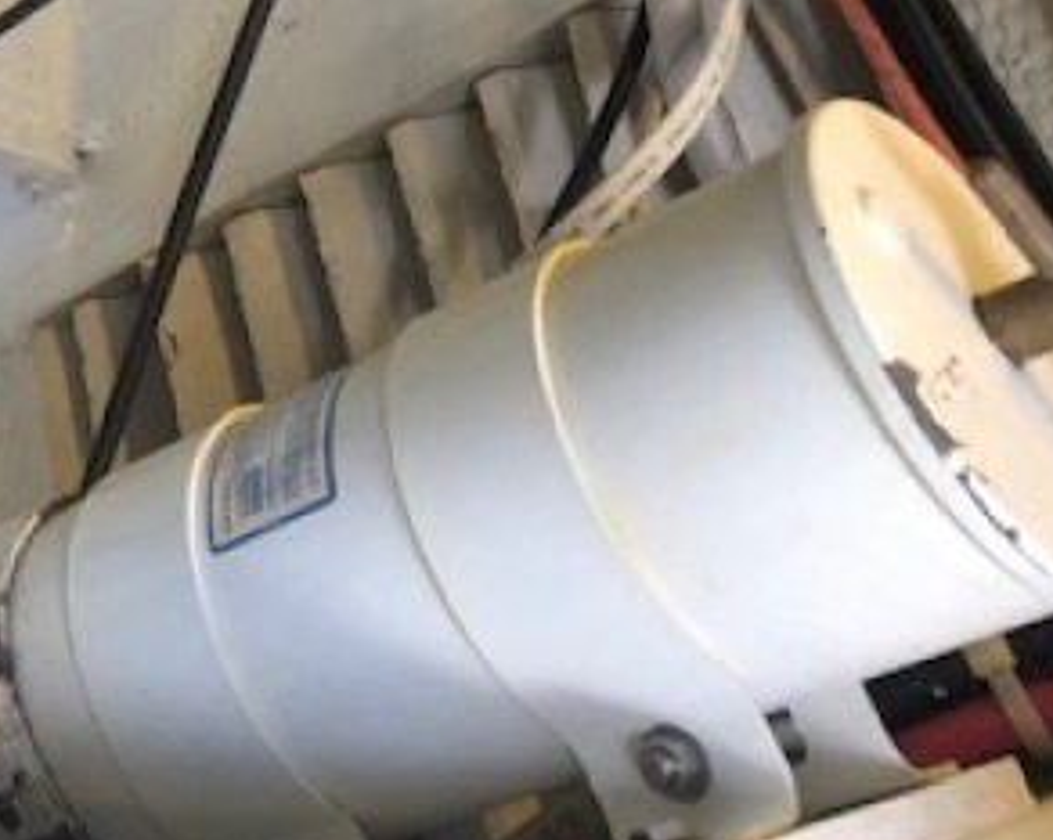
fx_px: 2335
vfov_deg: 19.4
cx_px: -256
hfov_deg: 23.0
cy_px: -133
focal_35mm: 75
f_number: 1.8
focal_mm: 3.99
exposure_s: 1/24
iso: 40
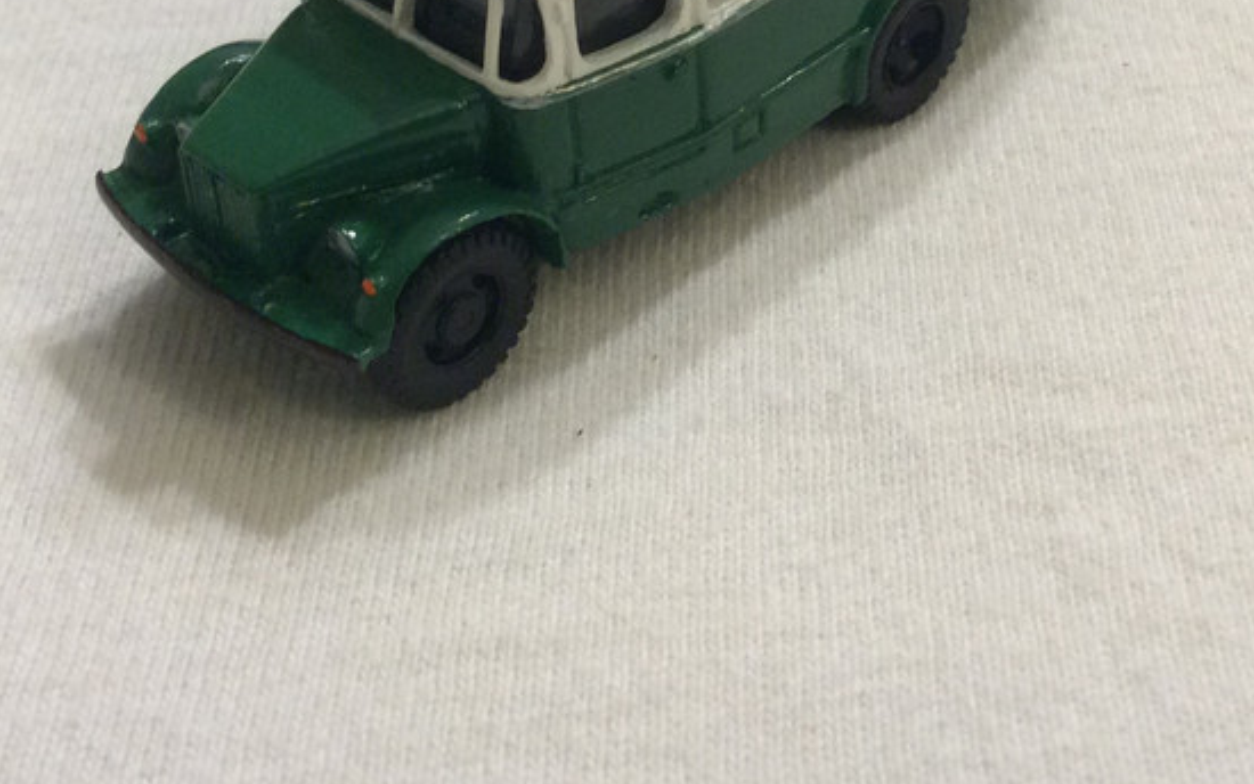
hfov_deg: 31.0
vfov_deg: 19.4
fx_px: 2256
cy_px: 75
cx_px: 690
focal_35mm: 66
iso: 64
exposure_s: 1/24
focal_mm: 3.3
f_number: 2.4
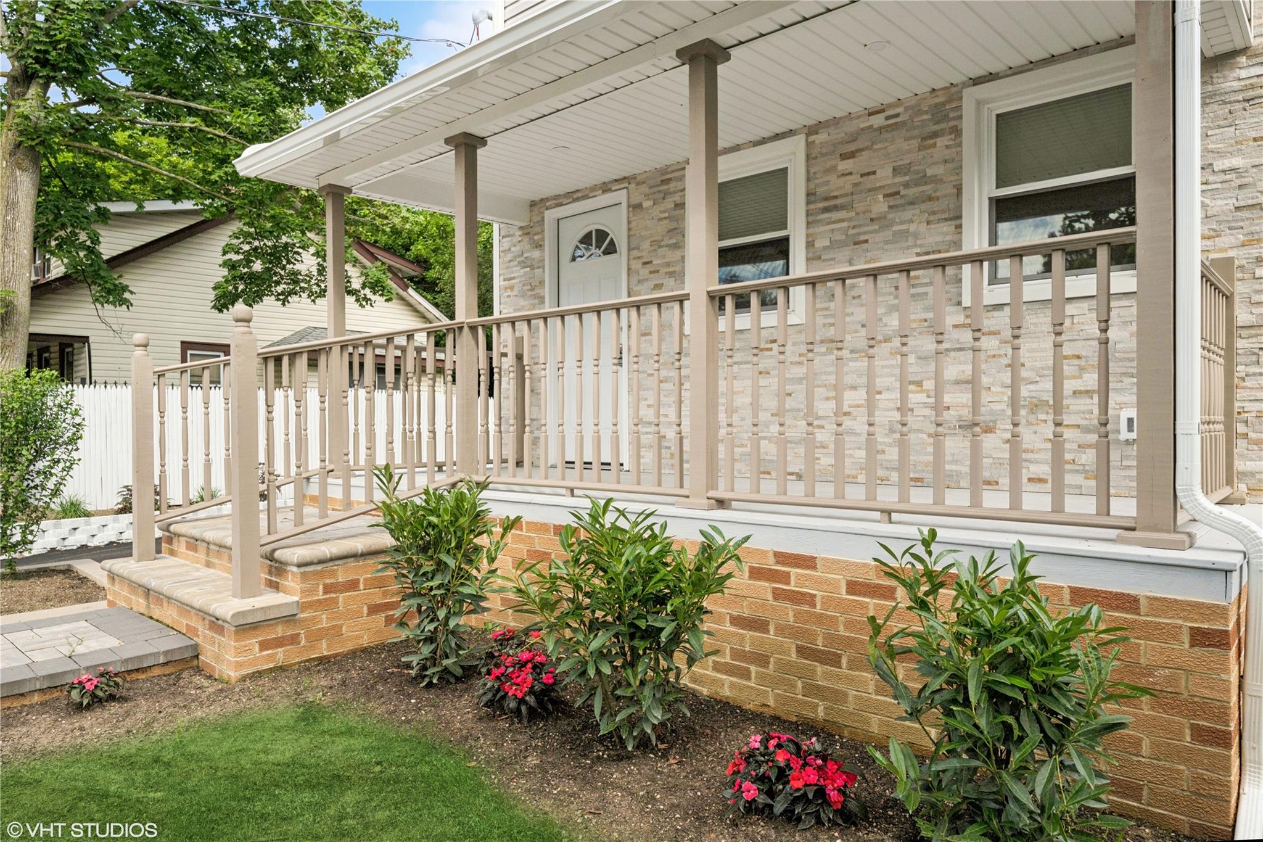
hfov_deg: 79.9
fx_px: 754
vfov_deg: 58.3
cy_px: 421
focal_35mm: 22
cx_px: 632
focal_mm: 21.5
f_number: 8
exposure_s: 1/800
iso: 320
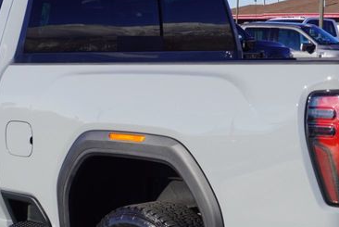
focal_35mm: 96
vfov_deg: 14.2
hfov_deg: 21.1
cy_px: 175
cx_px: 160
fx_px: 909
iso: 100
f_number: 10
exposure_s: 1/125
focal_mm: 23
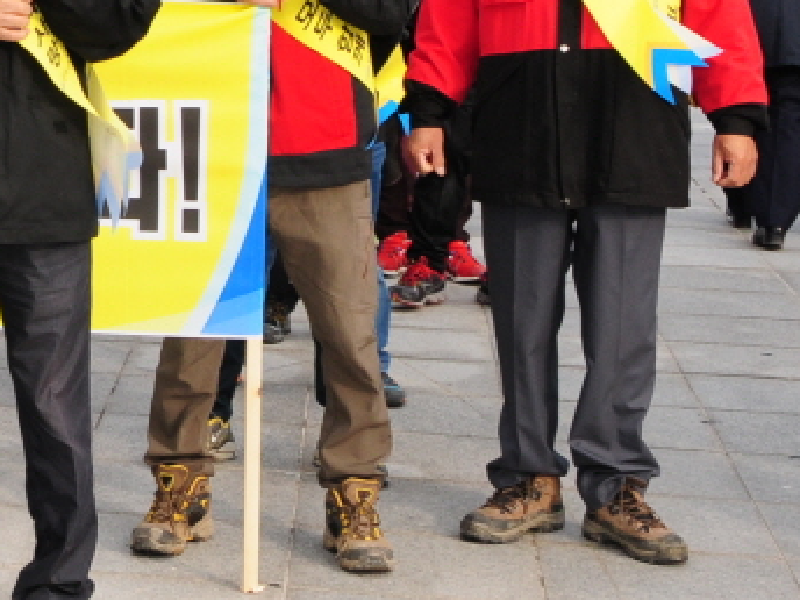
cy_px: -127
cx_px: -244
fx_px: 2904
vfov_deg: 11.5
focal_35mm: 126
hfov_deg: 15.0
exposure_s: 1/250
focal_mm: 25
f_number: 9
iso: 320
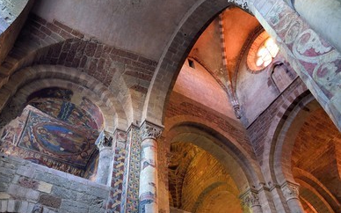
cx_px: 157
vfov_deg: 39.4
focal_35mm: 32
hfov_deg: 59.6
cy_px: 114
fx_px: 297
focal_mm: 29
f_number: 6.3
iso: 1600
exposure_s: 1/13
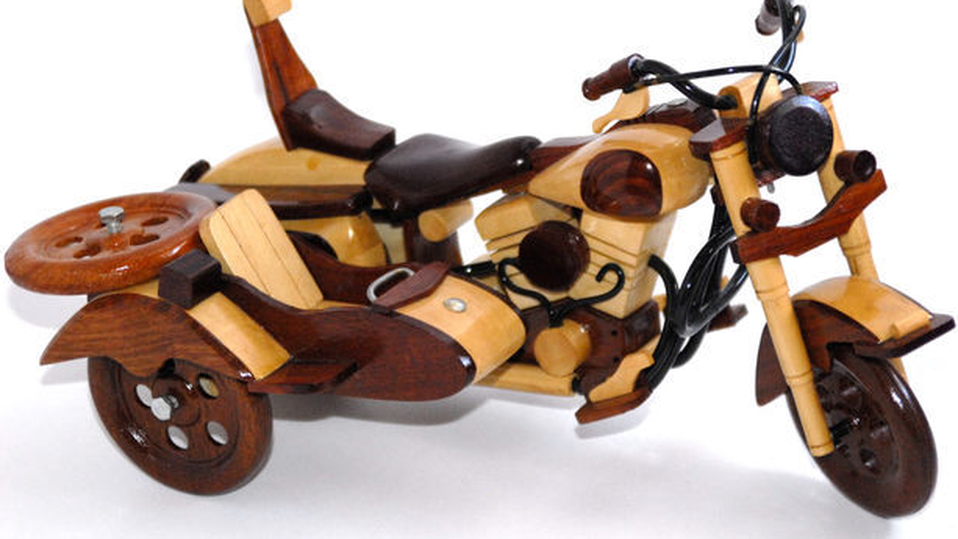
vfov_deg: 10.5
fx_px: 2922
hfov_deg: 18.6
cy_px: 242
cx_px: 499
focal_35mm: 115
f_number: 5
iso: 800
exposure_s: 1/50
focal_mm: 70
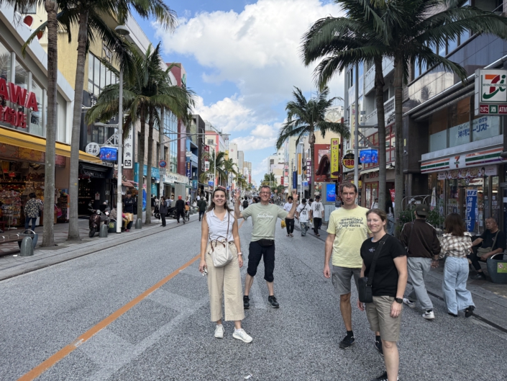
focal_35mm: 24
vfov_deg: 56.8
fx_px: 352
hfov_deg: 71.6
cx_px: 254
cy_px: 190
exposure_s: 1/2000
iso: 100
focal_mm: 6.76
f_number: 1.78
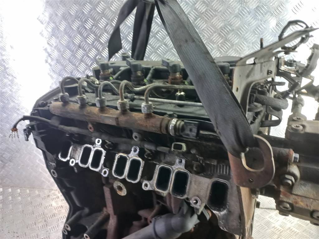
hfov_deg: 69.4
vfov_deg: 54.9
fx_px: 230
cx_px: 160
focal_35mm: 25
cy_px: 120
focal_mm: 4.6
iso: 250
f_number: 1.8
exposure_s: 1/33
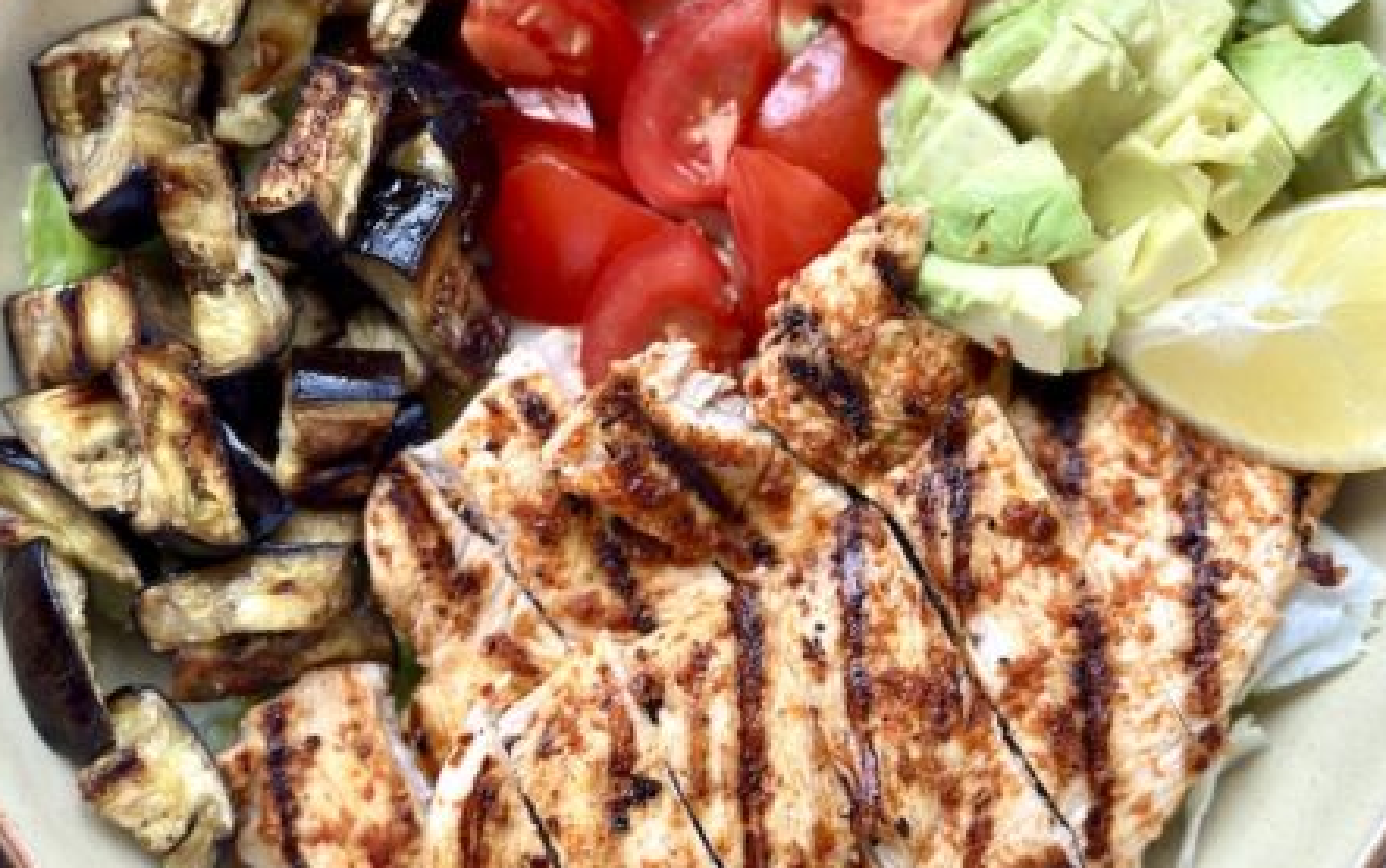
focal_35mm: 69
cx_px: 696
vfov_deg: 18.9
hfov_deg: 29.8
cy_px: 354
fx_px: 2608
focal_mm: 6.86
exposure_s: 1/60
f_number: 1.78
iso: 125
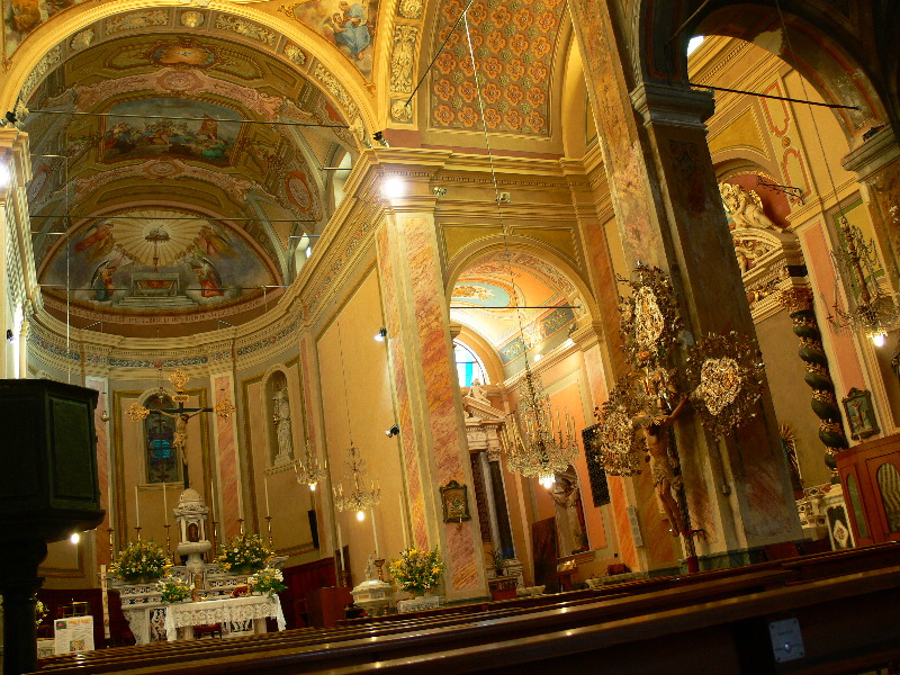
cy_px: 338
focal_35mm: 35
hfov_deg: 52.6
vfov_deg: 40.7
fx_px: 910
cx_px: 450
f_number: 2.8
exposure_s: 1/10
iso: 80
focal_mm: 7.4
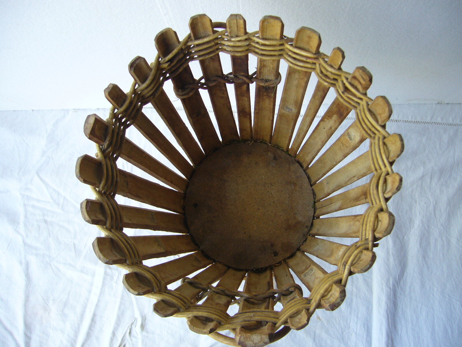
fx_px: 467
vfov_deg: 40.7
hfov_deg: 52.6
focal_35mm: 35
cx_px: 231
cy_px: 174
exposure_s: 1/40
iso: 80
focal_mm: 5.8
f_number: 2.8
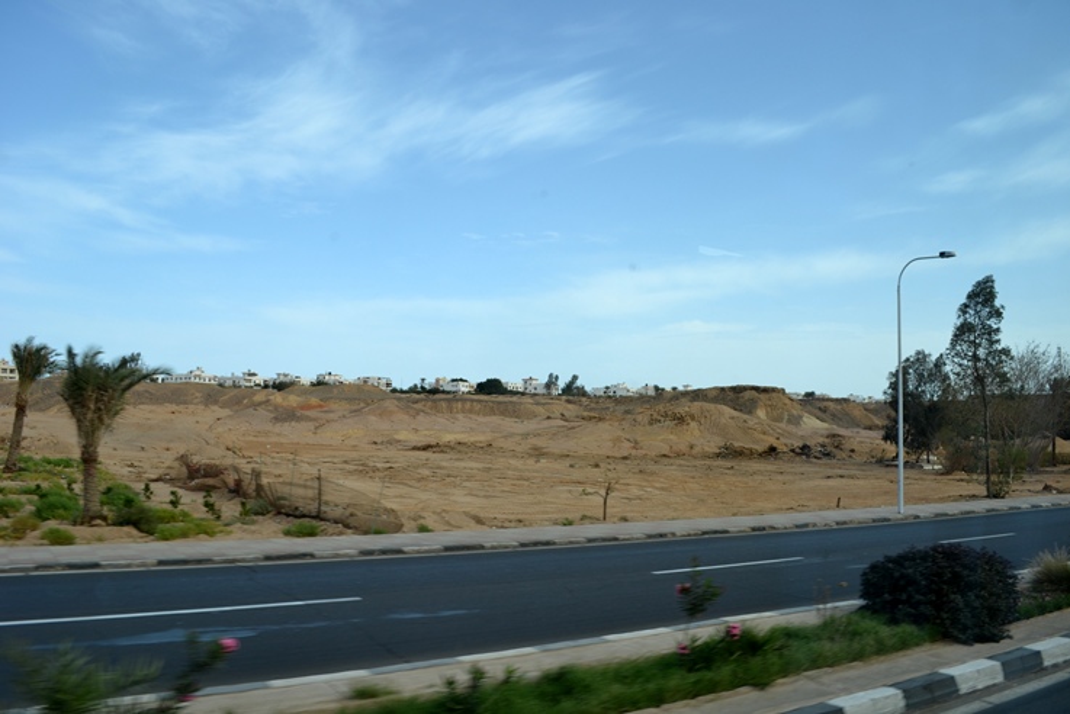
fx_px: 803
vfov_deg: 48.0
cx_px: 535
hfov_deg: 67.4
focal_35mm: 27
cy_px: 357
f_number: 7.1
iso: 100
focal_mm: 18
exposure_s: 1/200
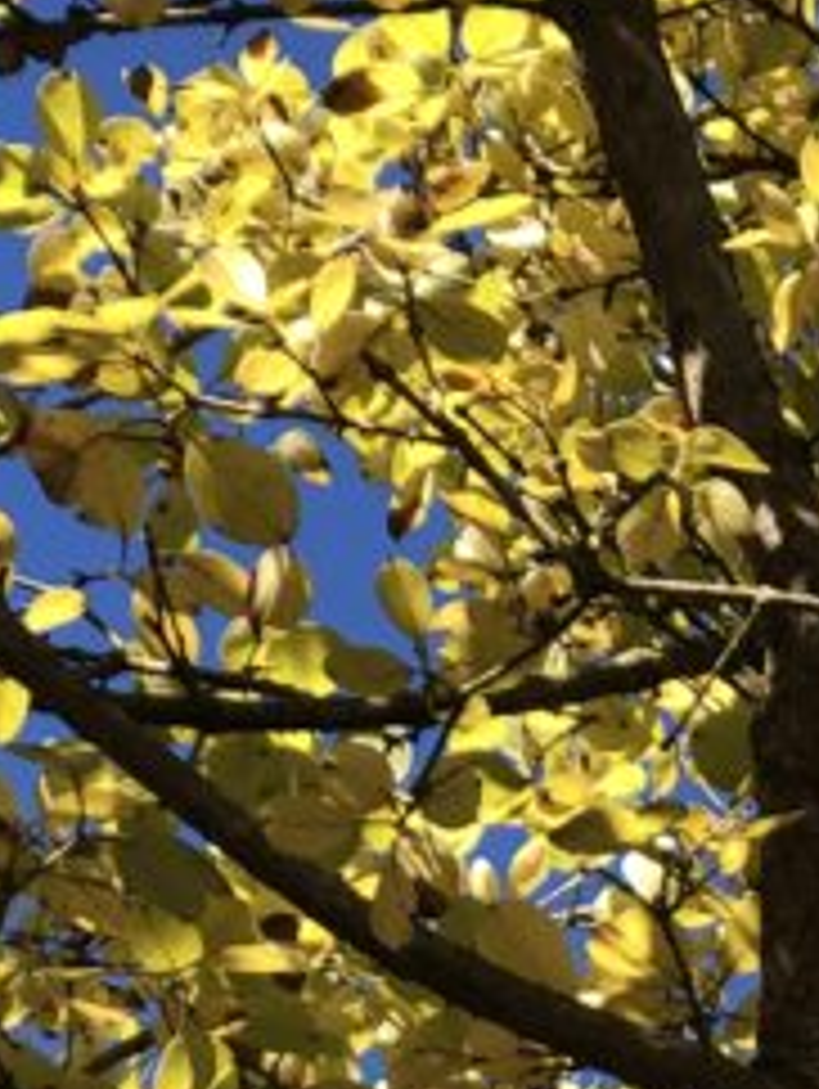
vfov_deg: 8.9
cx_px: 1778
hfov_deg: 6.5
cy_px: 1408
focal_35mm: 220
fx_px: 6928
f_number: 2.4
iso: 16
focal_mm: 6
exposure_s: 1/361
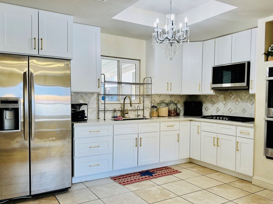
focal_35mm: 28
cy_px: 108
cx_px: 149
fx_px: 221
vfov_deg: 49.7
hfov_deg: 63.4
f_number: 1.78
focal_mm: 6.76
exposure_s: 1/120
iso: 100
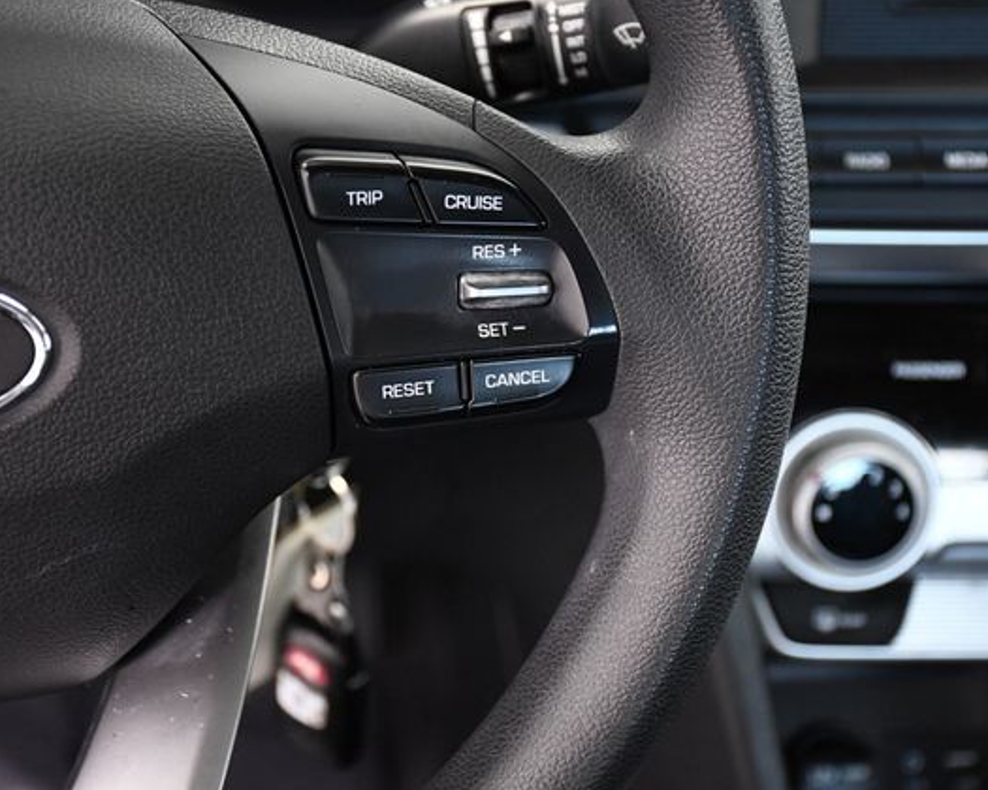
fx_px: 2105
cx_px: 504
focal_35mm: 72
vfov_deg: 21.3
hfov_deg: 26.4
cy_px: 393
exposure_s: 1/80
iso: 2500
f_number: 4.5
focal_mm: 42
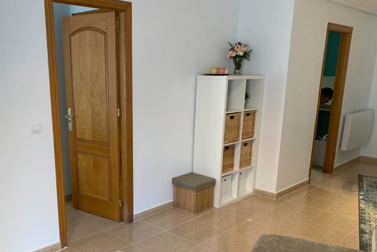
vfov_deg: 37.4
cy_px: 174
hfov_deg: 54.2
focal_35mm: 35
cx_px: 158
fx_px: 367
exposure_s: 1/76
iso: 100
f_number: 1.8
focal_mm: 4.25
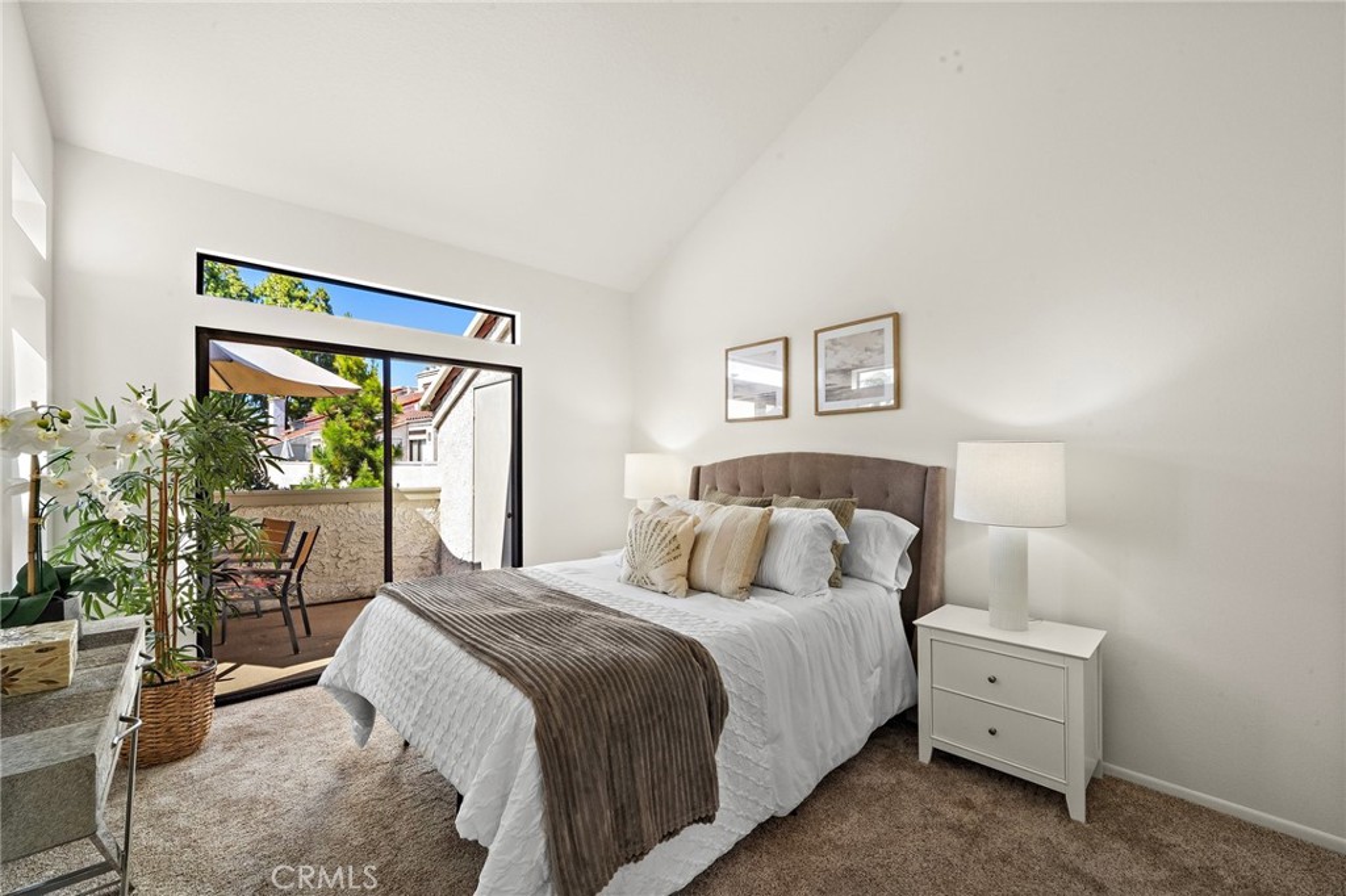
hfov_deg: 104.3
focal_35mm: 14
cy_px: 448
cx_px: 673
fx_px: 523
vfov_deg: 81.2
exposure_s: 1/30
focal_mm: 14
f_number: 14
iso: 2000
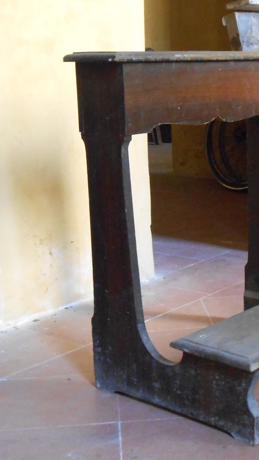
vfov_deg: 32.4
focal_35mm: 65
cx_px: 208
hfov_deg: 18.4
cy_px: 228
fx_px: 794
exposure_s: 1/25
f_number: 4.5
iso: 800
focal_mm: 7.8
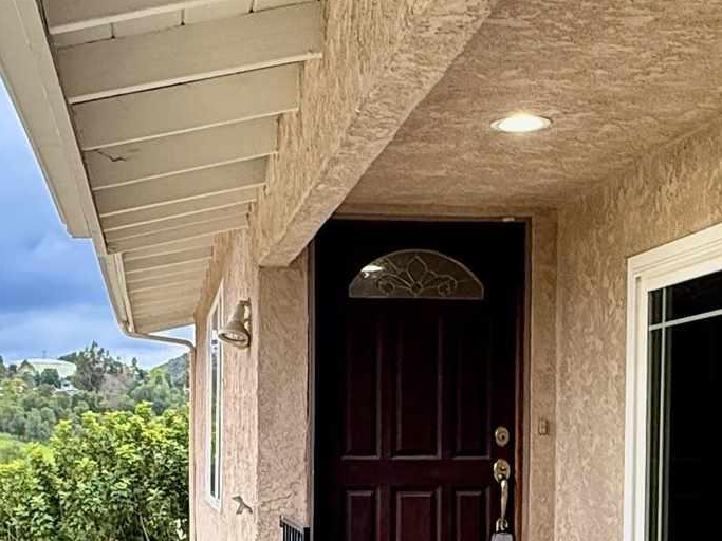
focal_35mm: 63
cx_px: 286
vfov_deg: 22.7
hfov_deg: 30.6
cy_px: 491
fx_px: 1314
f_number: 2.2
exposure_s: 1/120
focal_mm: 2.22
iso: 80
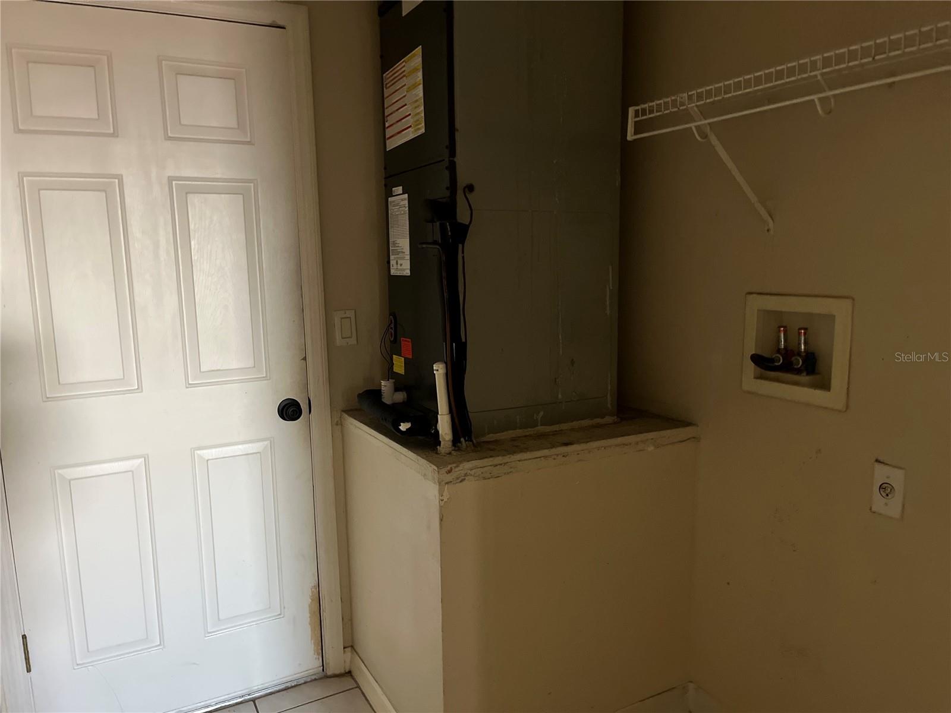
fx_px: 714
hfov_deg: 67.3
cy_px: 356
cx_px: 476
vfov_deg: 53.1
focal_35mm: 26
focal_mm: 5.1
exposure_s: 1/30
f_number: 1.6
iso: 640
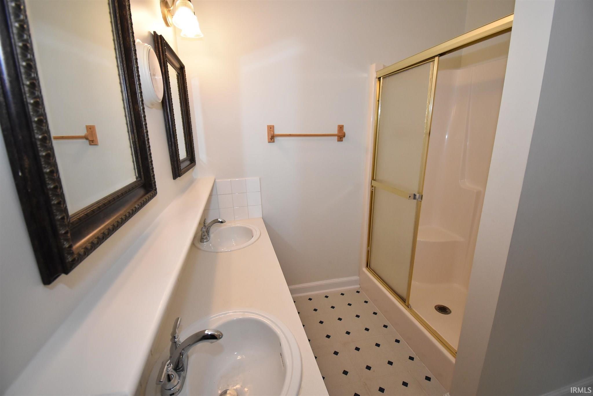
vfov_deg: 77.4
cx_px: 296
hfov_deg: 100.4
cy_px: 198
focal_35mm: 15
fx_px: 247
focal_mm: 10
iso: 1600
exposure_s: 1/160
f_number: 4.5
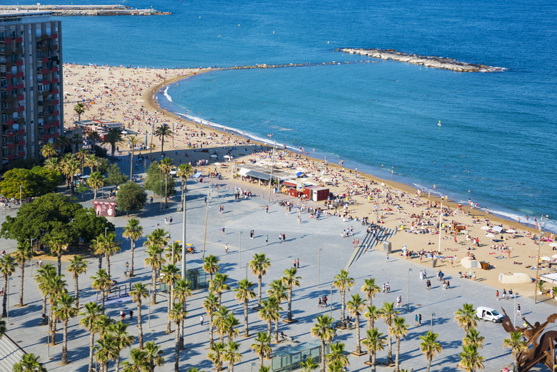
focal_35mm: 85
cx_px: 278
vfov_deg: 16.1
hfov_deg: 23.9
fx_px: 1316
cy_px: 186
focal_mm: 85
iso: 100
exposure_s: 1/125
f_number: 13
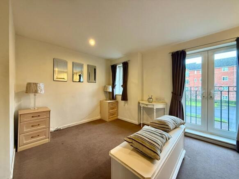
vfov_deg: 85.7
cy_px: 90
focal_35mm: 14
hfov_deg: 102.1
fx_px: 97
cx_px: 120
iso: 320
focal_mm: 2.22
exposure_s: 1/50
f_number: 2.2
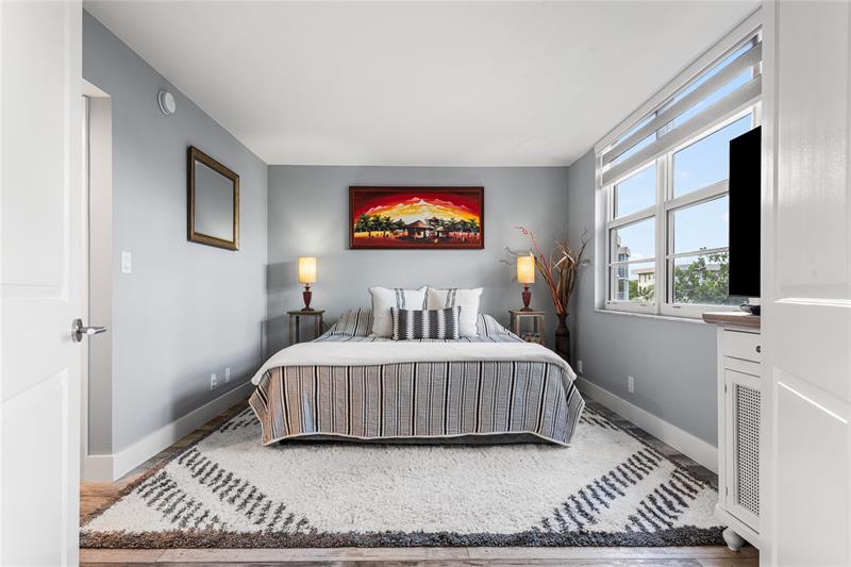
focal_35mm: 19
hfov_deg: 86.9
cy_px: 284
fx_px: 449
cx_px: 426
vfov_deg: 64.5
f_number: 9
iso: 100
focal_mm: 19
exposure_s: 1/1.25
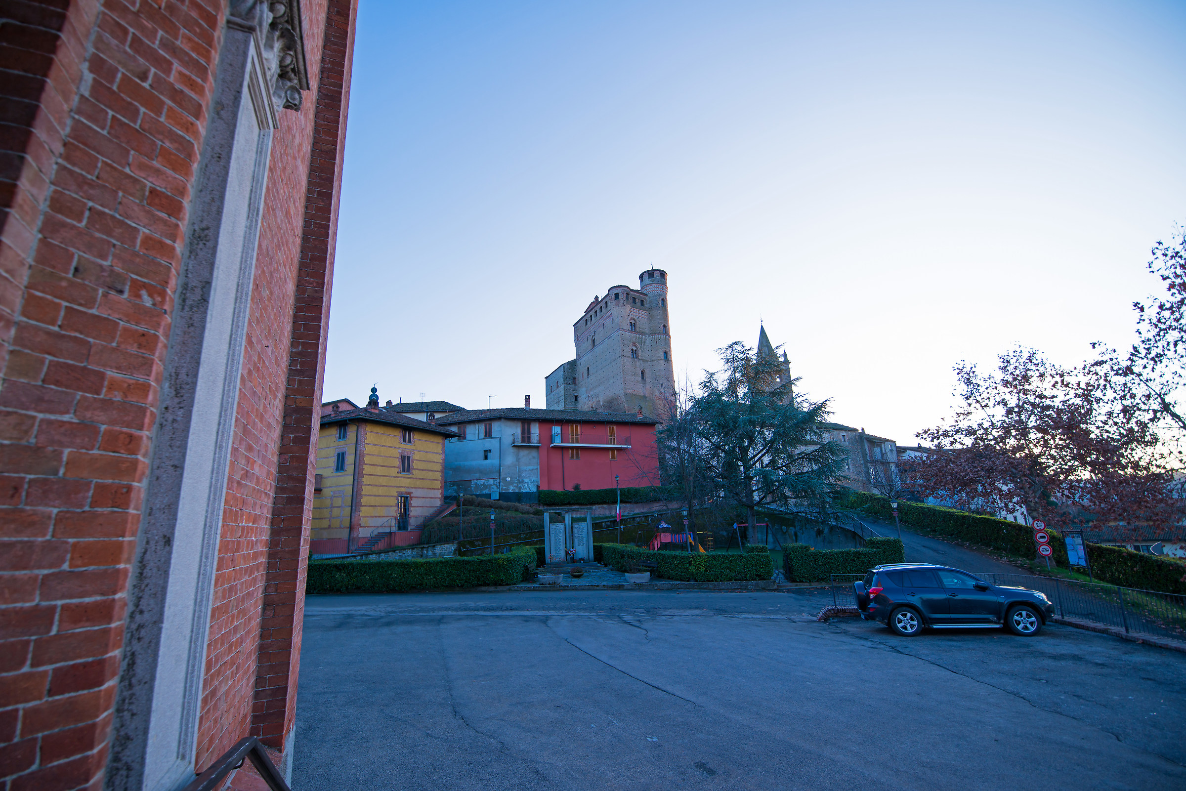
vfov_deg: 77.3
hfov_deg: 100.4
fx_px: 494
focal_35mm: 15
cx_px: 593
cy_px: 396
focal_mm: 15
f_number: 2.8
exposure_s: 1/250
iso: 100
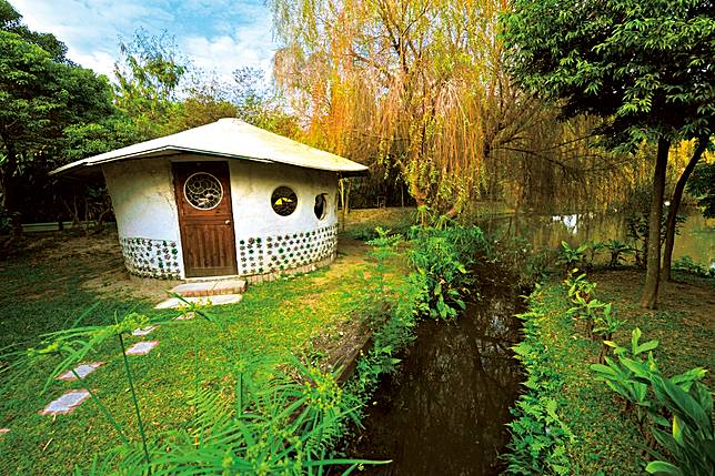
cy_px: 238
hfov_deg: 104.3
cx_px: 358
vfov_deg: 81.2
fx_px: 278
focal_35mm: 14
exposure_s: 1/800
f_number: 7.1
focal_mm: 14
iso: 400
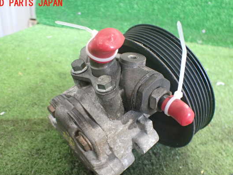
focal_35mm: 34
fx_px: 229
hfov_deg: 53.9
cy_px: 97
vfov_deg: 41.8
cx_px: 115
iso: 800
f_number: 2.3
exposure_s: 1/40
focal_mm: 5.4
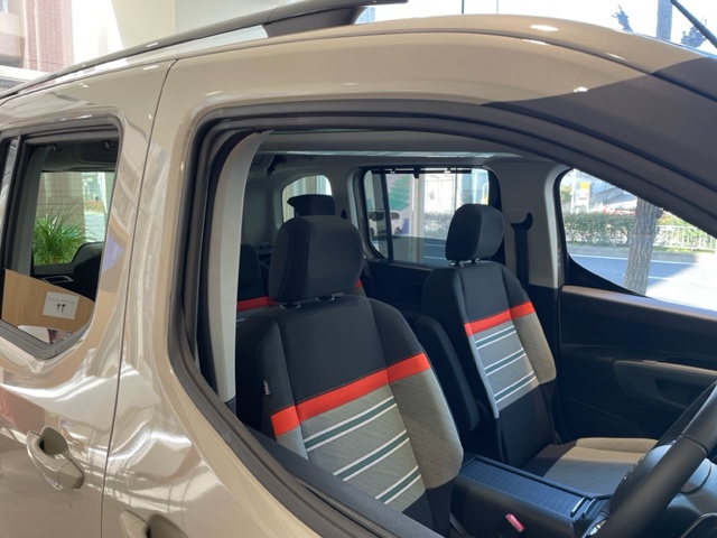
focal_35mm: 26
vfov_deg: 53.1
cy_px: 269
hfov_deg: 67.3
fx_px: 539
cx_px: 358
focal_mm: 4.2
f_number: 1.6
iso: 64
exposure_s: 1/121
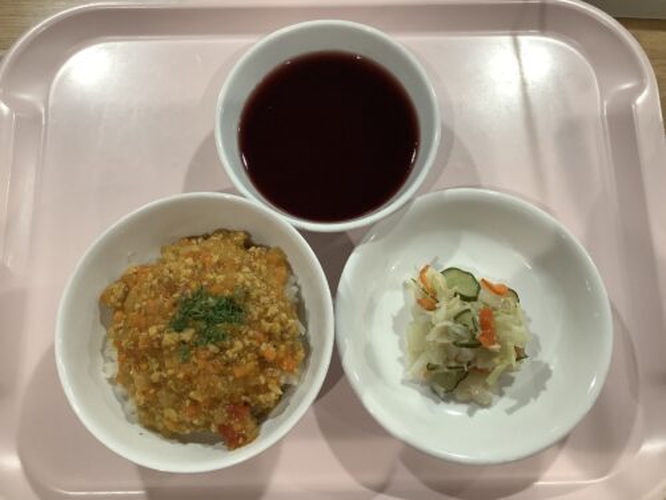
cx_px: 333
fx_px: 596
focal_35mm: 31
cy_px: 250
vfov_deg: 45.4
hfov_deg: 58.4
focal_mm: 3.3
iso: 125
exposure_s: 1/60
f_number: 2.4
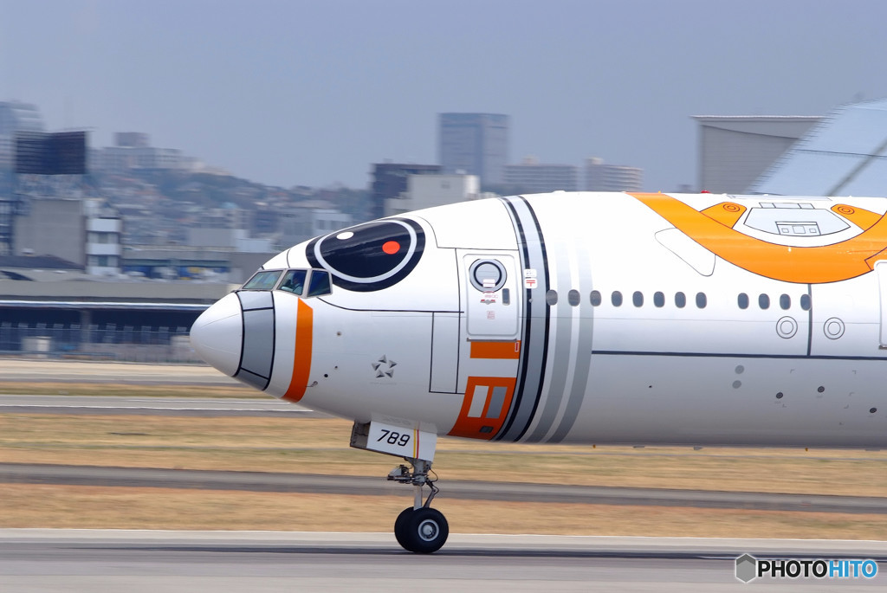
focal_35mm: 315
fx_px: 7769
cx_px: 444
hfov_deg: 6.5
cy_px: 296
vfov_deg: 4.4
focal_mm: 210
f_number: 14
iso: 200
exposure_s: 1/285
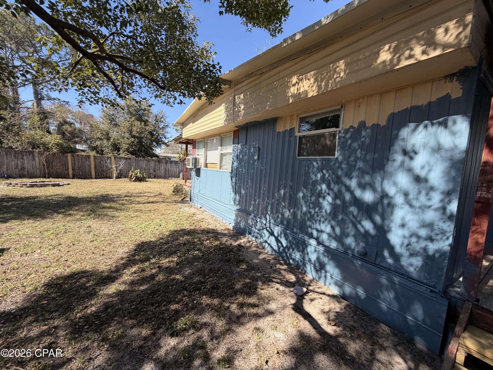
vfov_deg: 85.7
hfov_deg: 102.1
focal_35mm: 14
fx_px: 199
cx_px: 246
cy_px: 185
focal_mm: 2.22
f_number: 2.2
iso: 64
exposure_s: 1/502
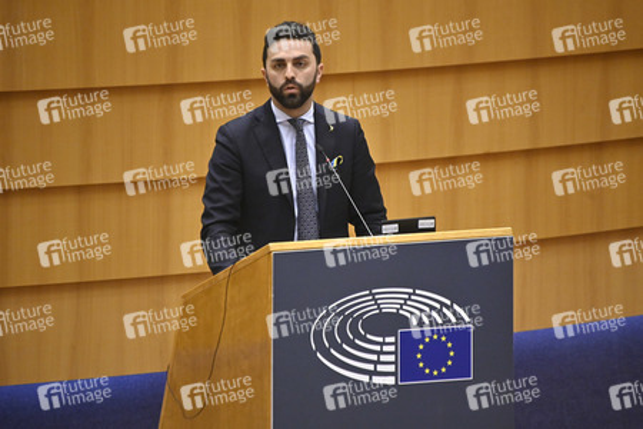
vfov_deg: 2.7
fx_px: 8930
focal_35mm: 500
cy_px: 214
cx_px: 322
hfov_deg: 4.1
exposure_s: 1/400
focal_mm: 500
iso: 3200
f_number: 6.3
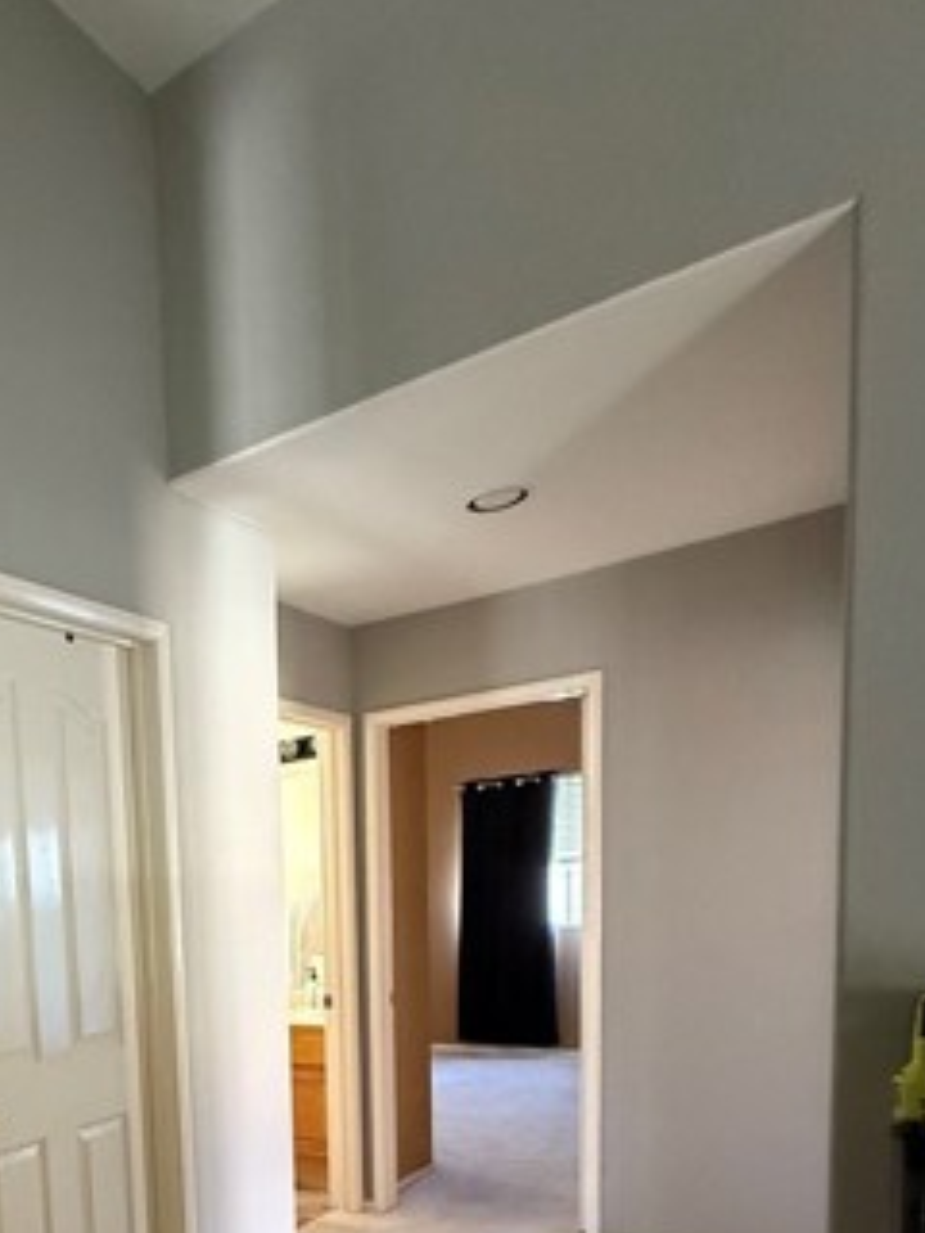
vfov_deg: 57.4
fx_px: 998
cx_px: 46
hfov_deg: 44.0
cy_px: 1033
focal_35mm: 28
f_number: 2.2
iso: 800
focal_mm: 2.22
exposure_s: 1/60
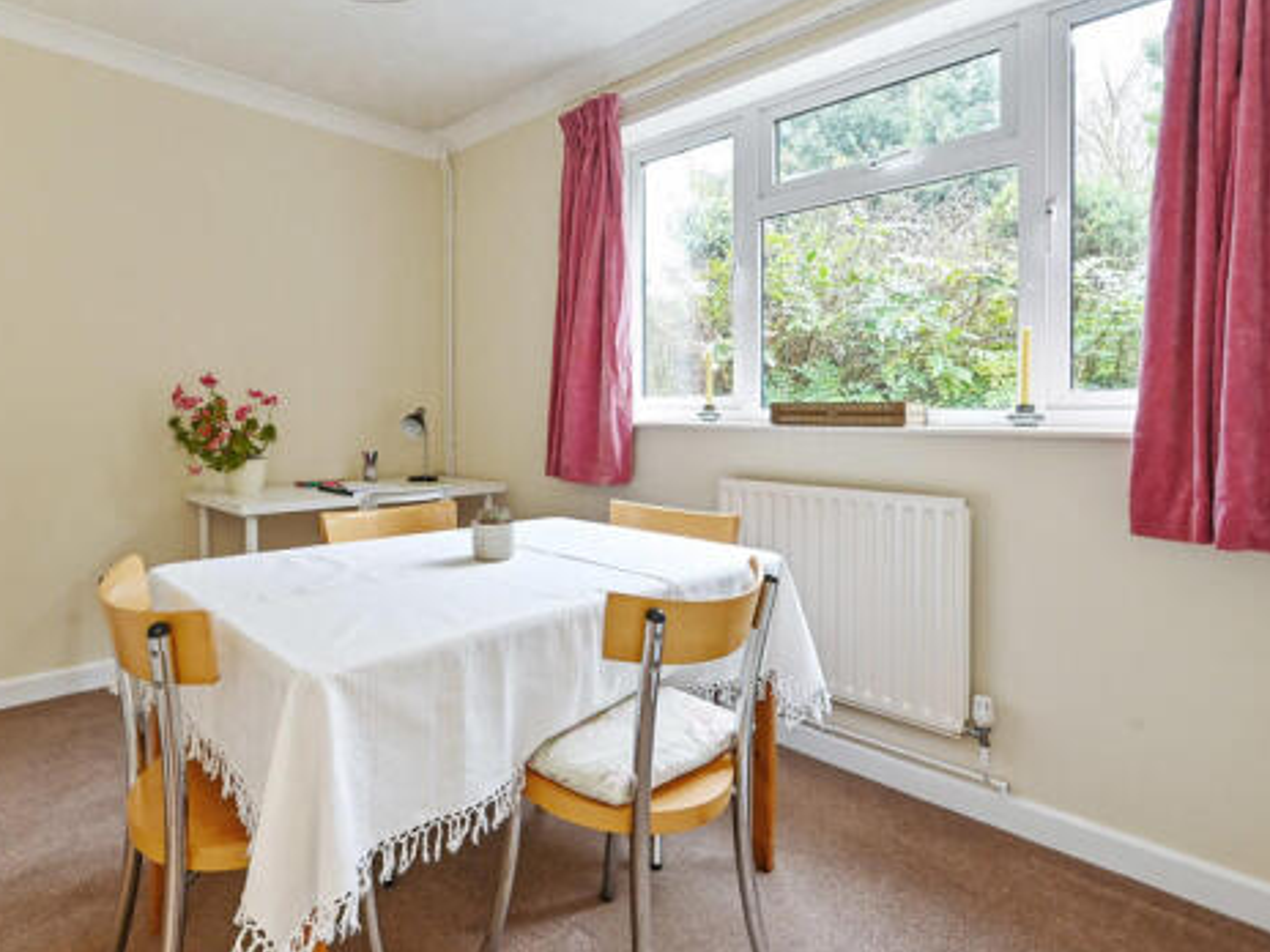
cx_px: 509
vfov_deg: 68.4
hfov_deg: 83.6
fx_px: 697
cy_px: 416
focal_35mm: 19
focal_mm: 14
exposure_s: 1/3
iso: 400
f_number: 9
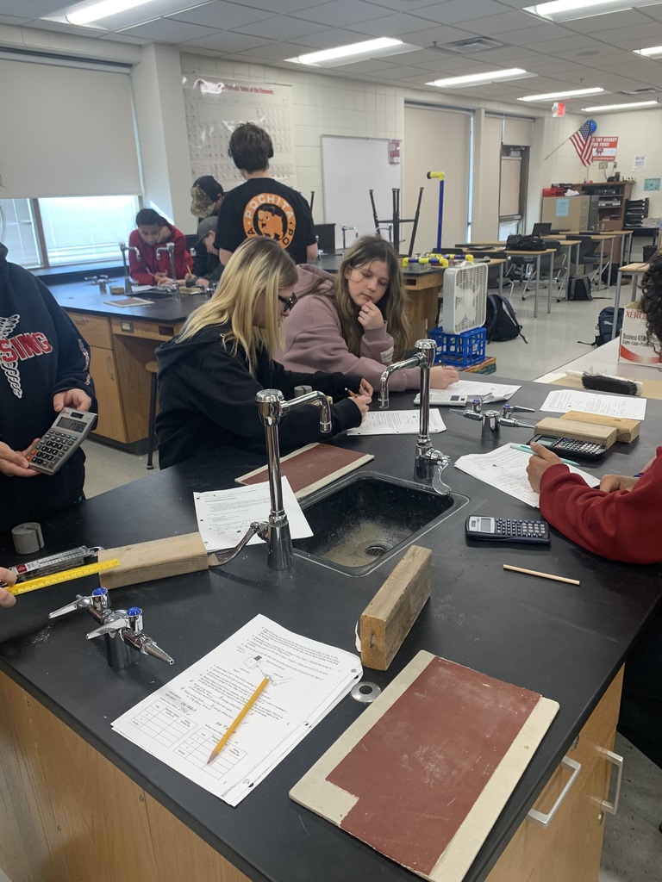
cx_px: 331
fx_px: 663
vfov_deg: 67.3
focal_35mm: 26
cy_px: 441
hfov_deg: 53.1
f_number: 1.8
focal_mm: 4.25
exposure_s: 1/75
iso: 64
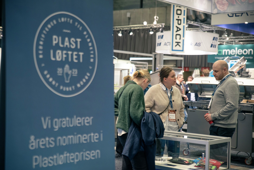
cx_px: 127
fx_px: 494
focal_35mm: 70
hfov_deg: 28.8
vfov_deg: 19.5
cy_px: 85
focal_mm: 70
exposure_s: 1/125
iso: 640
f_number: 2.8
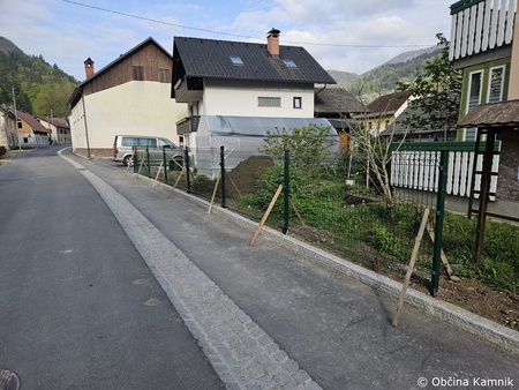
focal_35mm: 23
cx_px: 260
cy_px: 195
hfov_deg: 73.9
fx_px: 345
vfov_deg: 58.9
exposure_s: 1/1376
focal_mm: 5.4
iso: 40
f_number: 1.8
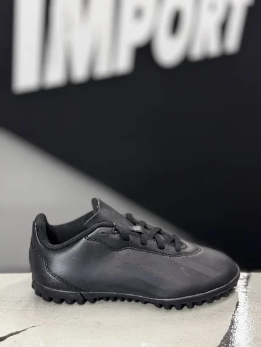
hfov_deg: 30.3
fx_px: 482
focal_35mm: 48
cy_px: 174
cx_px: 130
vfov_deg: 39.6
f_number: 1.78
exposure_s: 1/40
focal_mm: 6.76
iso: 400
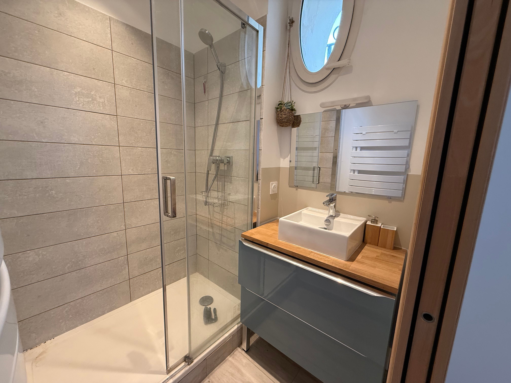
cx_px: 256
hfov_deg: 102.1
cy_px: 192
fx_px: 207
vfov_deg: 85.7
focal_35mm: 14
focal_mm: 2.22
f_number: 2.2
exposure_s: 1/50
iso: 200
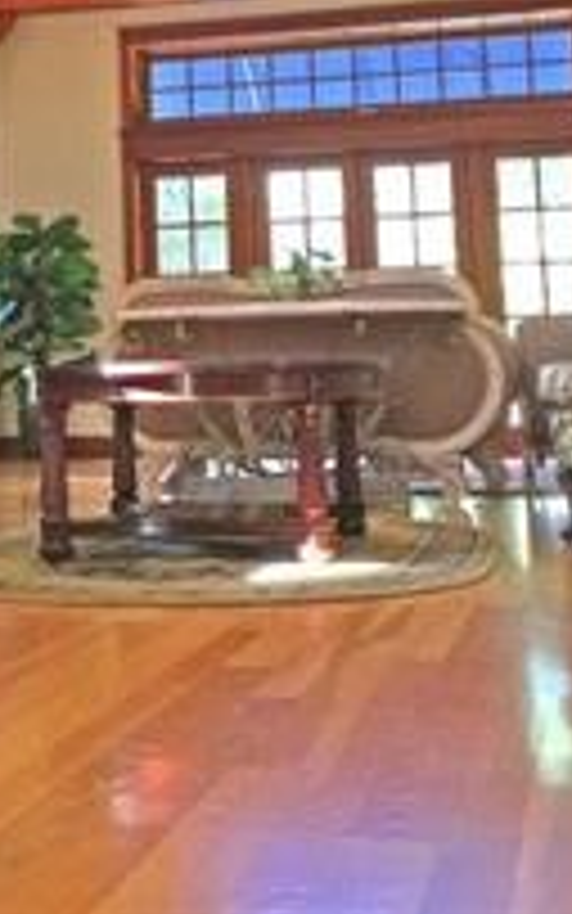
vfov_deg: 29.4
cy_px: 160
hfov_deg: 18.7
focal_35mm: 68
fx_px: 1695
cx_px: 23
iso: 40
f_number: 2.2
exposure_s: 1/15
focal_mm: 4.15
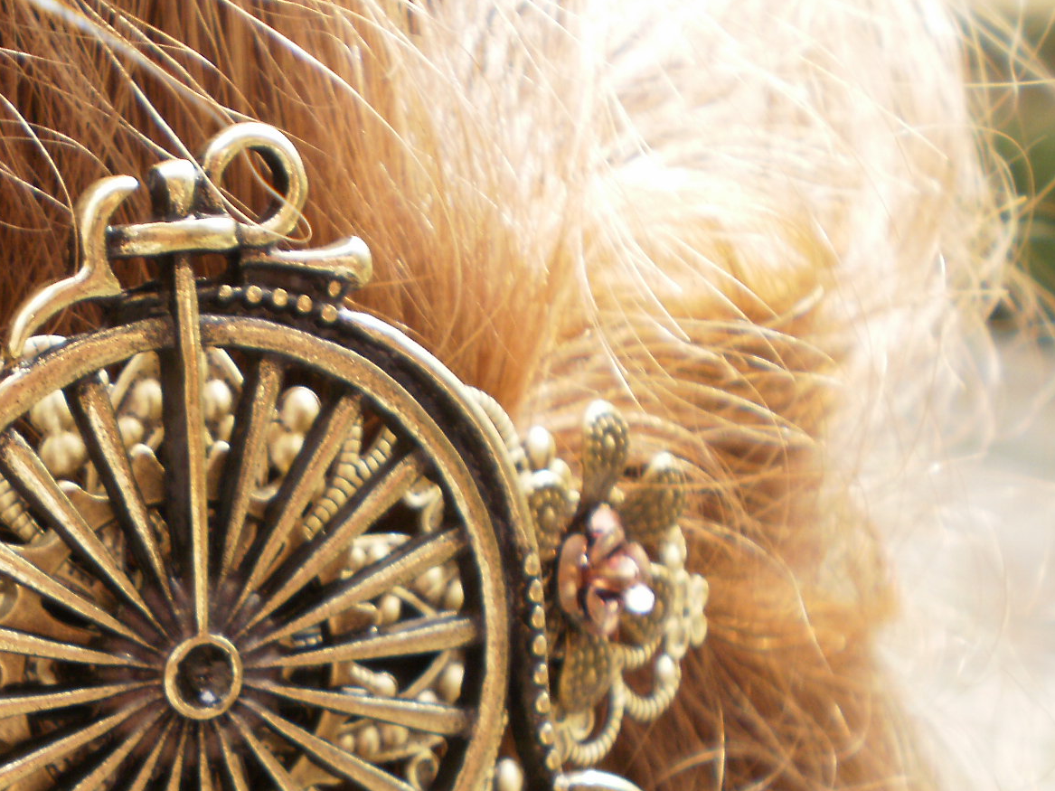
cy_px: 655
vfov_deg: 18.5
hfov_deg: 24.2
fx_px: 2407
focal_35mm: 79
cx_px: 147
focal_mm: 7.4
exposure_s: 1/80
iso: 100
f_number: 3.5
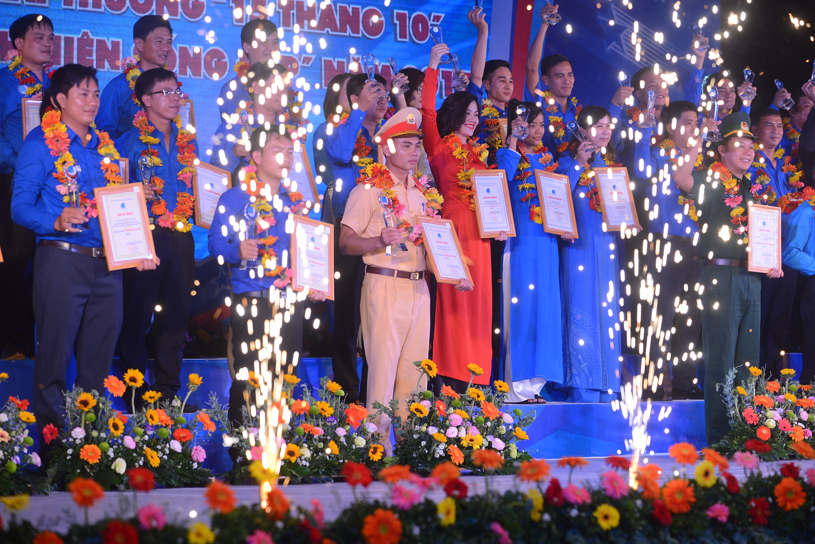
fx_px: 2648
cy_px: 274
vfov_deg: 11.7
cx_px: 424
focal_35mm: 117
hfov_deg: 17.5
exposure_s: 1/400
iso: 500
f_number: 3.5
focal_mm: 105
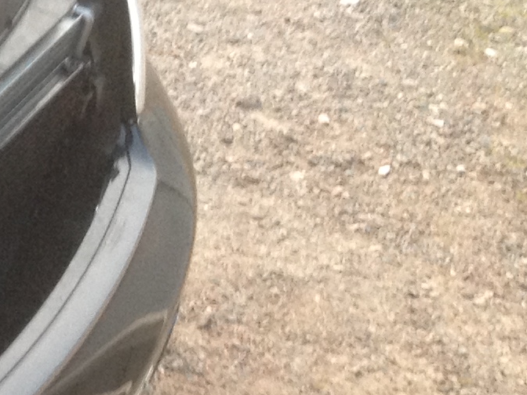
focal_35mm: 170
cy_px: 306
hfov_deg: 10.2
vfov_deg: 8.7
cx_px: -703
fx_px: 2588
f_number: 2.4
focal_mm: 4.28
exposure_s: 1/20
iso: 100
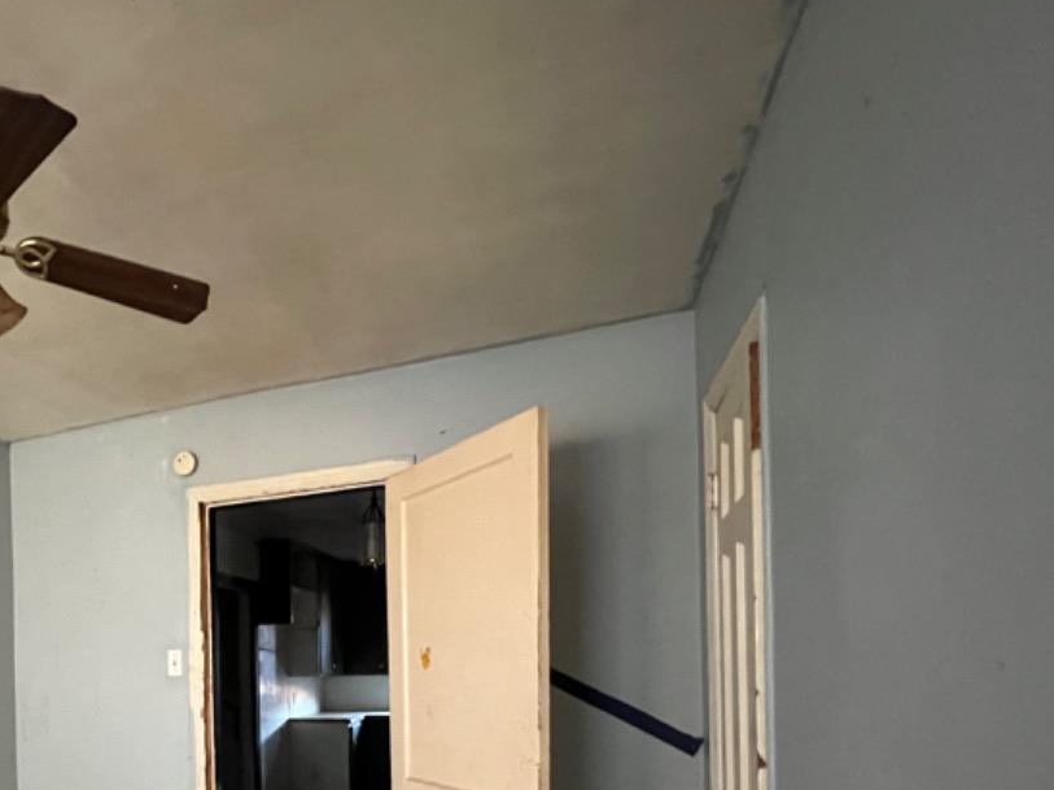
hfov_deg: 64.1
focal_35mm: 24
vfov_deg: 51.7
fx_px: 730
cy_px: 675
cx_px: 183
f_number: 1.8
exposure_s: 1/41
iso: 1000
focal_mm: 1.57
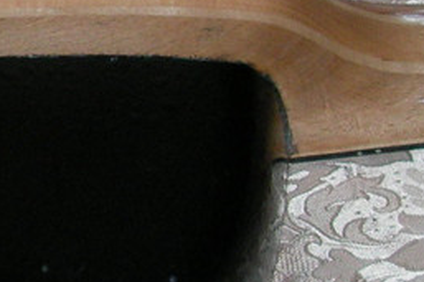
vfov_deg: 8.4
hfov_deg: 12.0
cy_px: 94
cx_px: -205
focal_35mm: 164
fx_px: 1930
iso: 100
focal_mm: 6.3
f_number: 3.3
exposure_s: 1/30
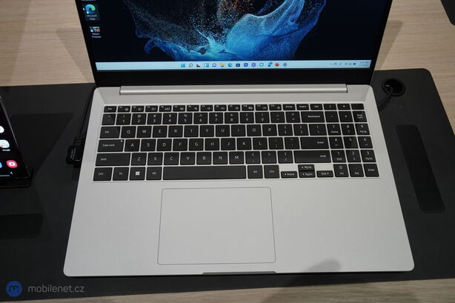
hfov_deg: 60.3
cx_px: 228
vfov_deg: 42.3
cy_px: 152
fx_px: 392
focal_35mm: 31
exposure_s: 1/160
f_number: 6.3
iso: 3200
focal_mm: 31
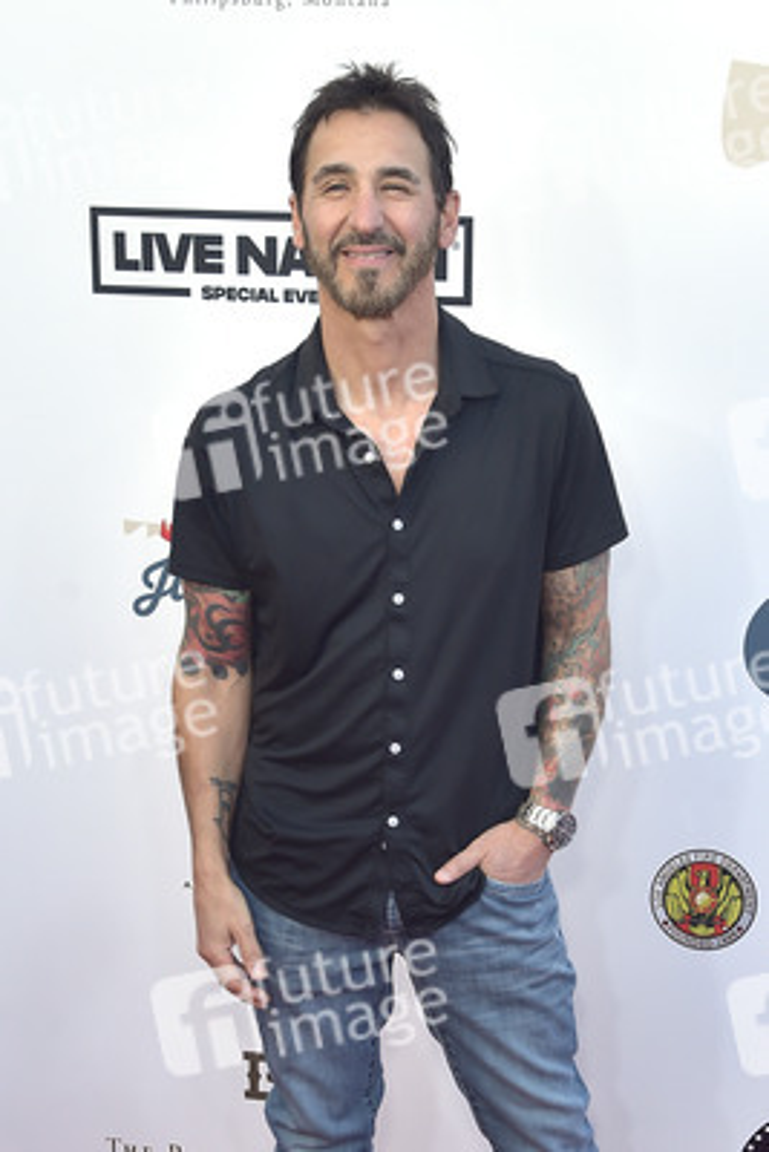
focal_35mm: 40
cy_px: 576
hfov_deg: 33.4
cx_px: 384
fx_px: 1280
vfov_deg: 48.4
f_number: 6.3
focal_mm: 40
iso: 400
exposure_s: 1/250
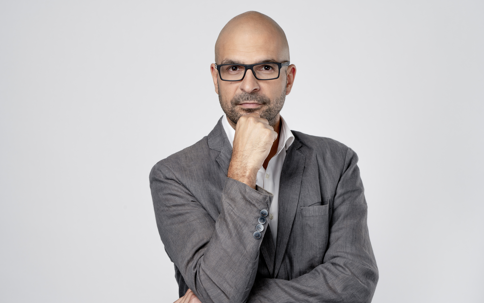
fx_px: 1596
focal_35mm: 121
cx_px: 241
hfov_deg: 17.2
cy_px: 150
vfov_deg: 10.8
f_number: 11
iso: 125
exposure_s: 1/160
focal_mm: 118
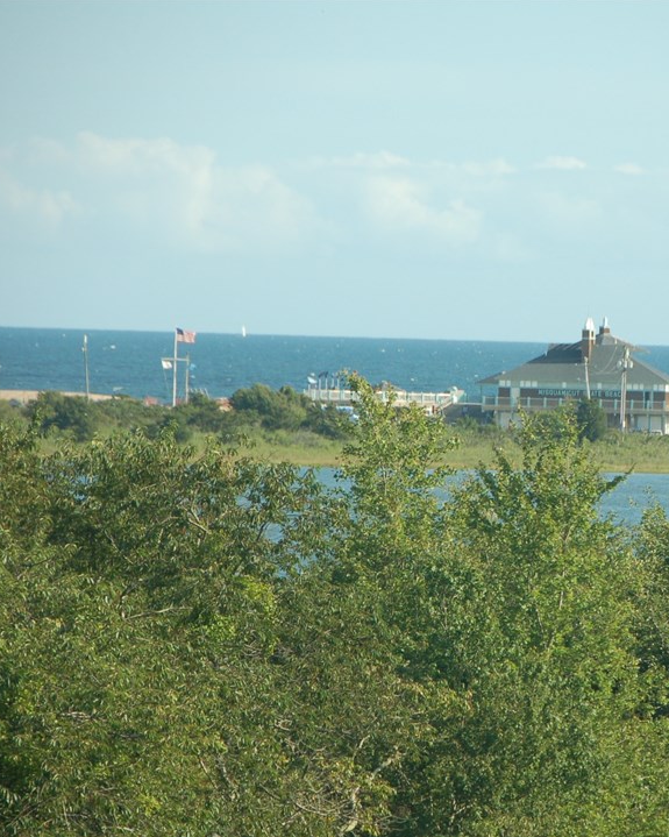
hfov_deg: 4.8
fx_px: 7897
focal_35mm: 319
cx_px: 558
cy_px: 418
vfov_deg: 6.1
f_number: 5.6
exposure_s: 1/640
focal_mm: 150
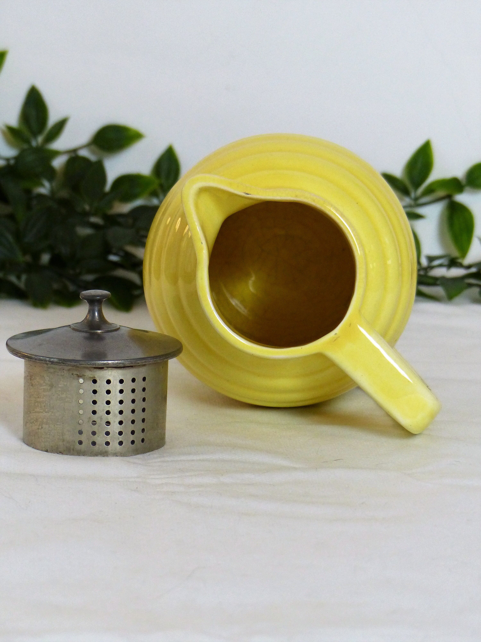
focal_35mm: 162
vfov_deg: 12.2
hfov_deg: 9.2
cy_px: 321
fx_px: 3001
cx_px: 240
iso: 400
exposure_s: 1/60
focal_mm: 26.5
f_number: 2.8
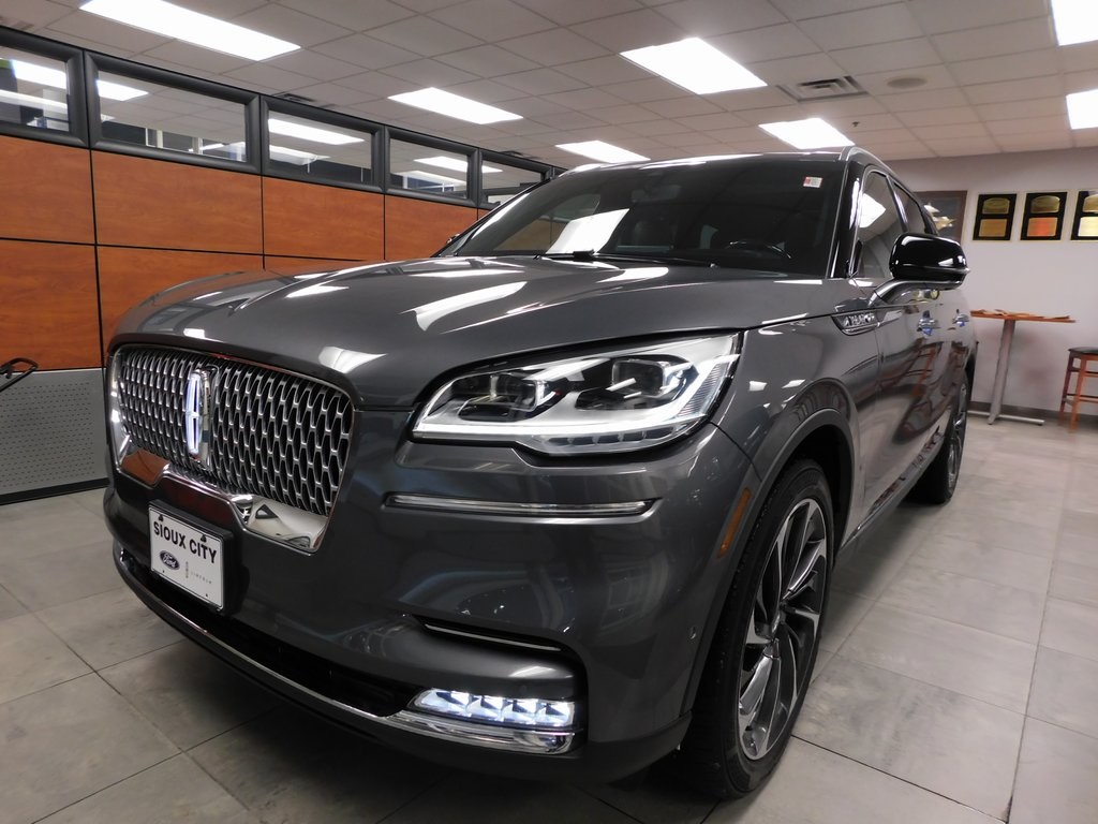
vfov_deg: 58.9
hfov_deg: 73.9
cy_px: 412
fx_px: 730
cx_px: 549
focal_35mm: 23
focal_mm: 4
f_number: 3
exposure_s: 1/30
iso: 400
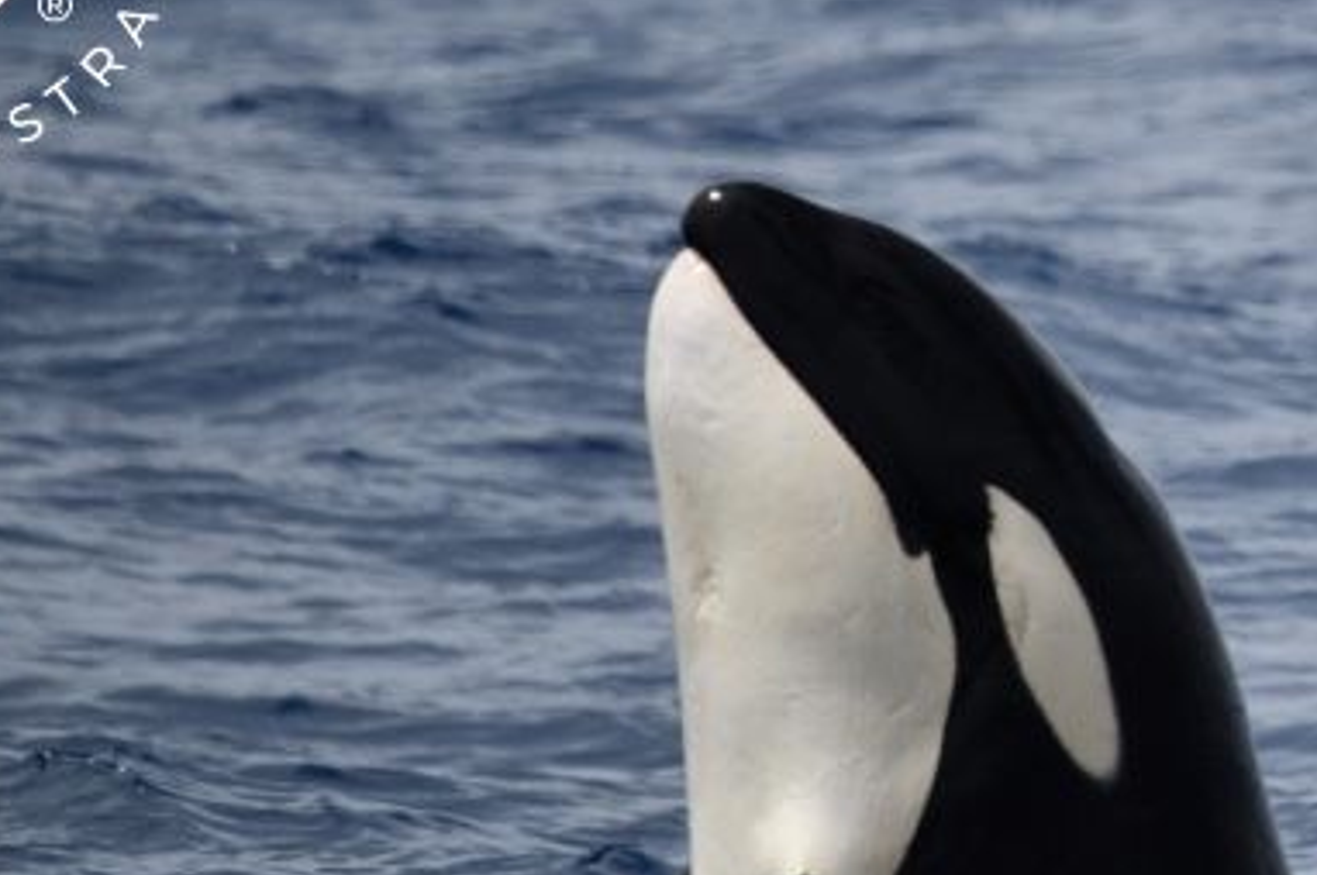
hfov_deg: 1.6
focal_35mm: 1258
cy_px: 505
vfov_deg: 1.1
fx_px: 45981
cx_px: 1003
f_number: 6.3
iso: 900
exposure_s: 1/8000
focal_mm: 600
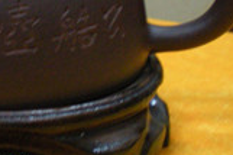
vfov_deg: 11.0
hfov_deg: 16.3
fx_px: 795
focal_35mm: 123
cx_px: 0
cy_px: -7
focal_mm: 6.3
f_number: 3.1
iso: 322
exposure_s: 1/8
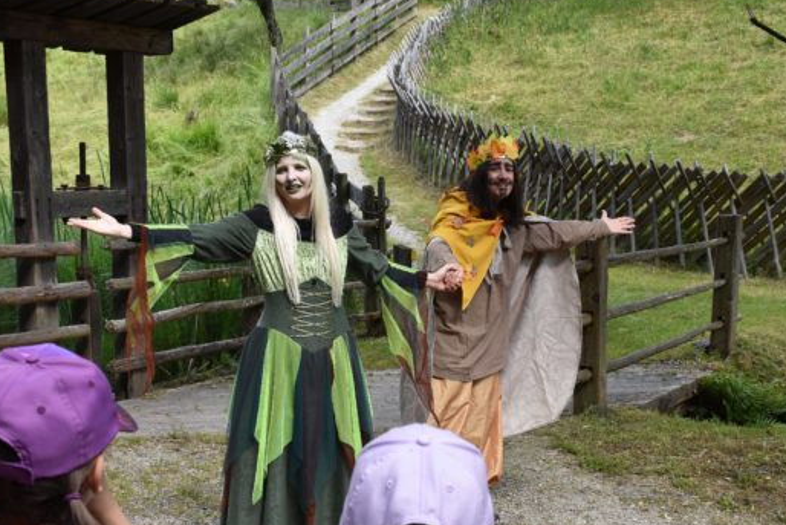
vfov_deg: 20.9
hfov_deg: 31.0
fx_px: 1419
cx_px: 395
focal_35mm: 65
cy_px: 334
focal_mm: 32
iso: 280
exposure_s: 1/250
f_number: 8
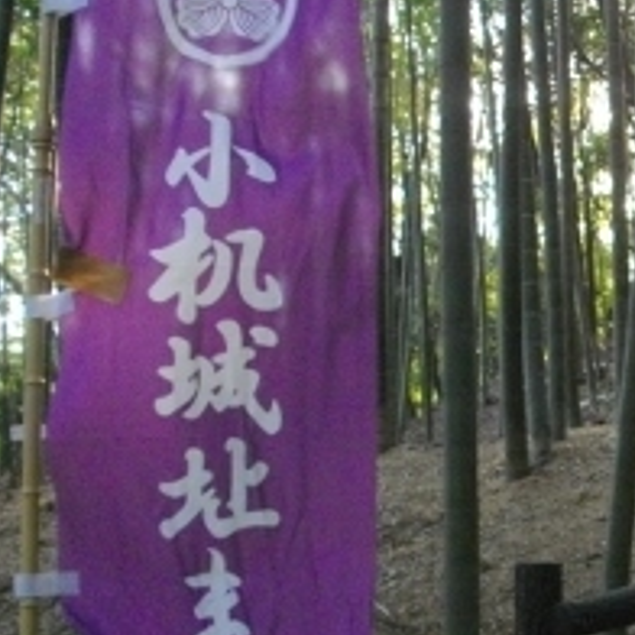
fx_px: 1494
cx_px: 765
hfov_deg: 22.1
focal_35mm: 72
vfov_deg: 24.0
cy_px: 364
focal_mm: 5.7
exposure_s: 1/100
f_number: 2.9
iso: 531
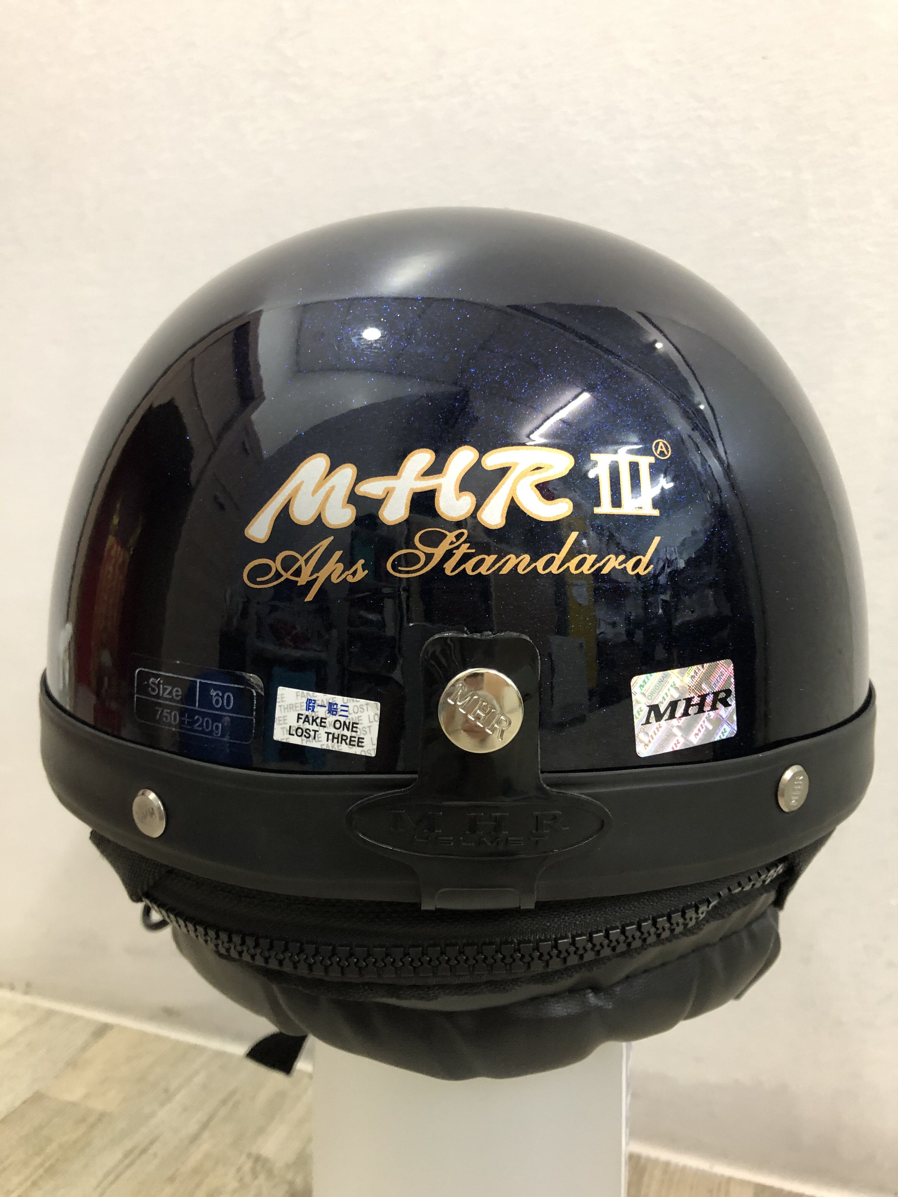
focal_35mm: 28
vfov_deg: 63.4
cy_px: 598
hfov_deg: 49.7
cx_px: 449
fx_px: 968
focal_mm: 4
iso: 100
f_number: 1.8
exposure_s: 1/9
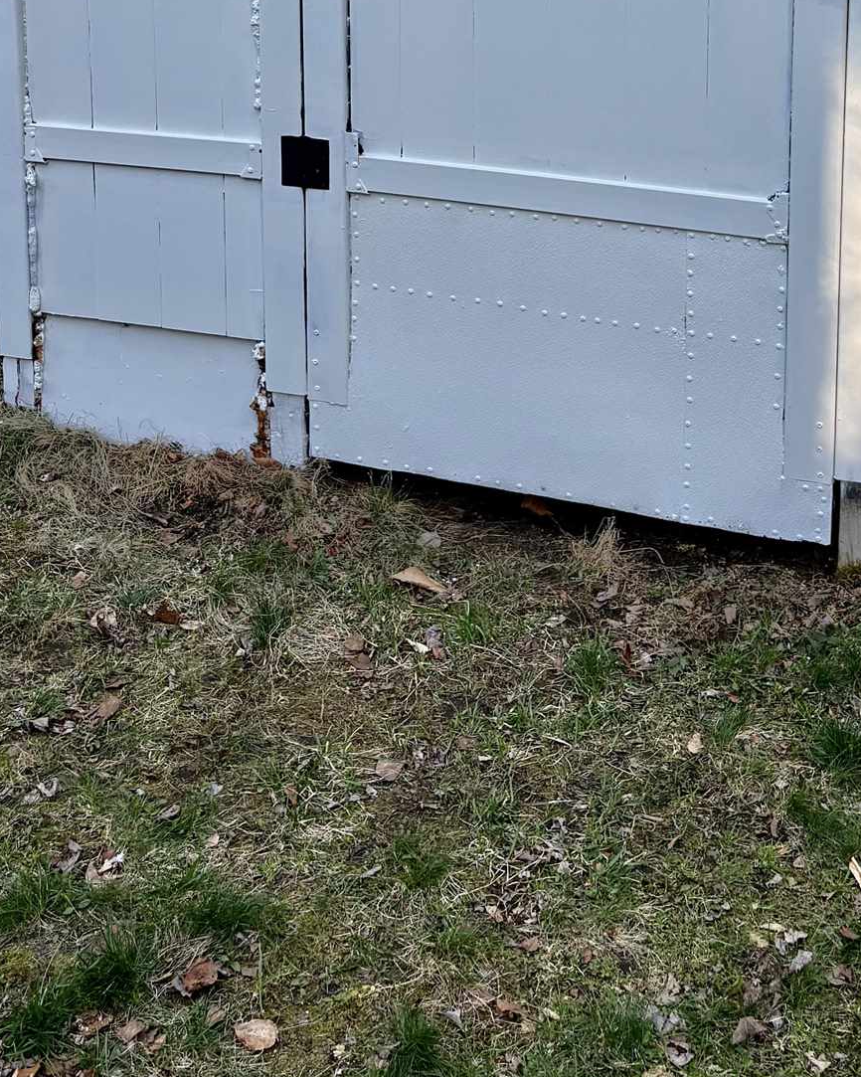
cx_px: 472
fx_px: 1721
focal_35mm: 54
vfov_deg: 31.4
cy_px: -61
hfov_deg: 28.1
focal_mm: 5.96
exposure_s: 1/482
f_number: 1.6
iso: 50
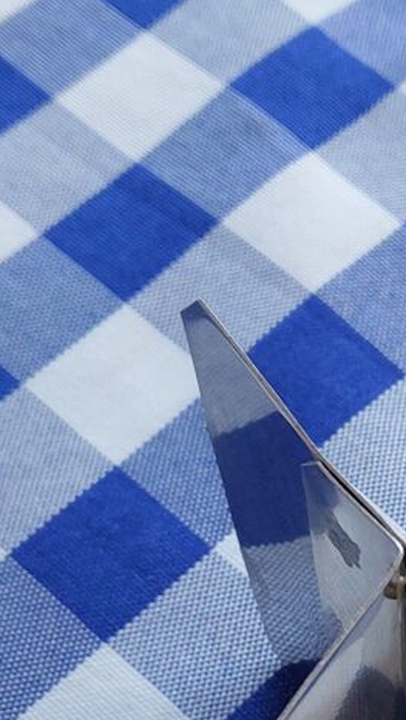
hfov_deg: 10.6
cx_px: 528
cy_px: 677
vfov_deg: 18.7
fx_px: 2142
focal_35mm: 112
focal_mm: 4.6
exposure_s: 1/120
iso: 100
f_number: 1.8
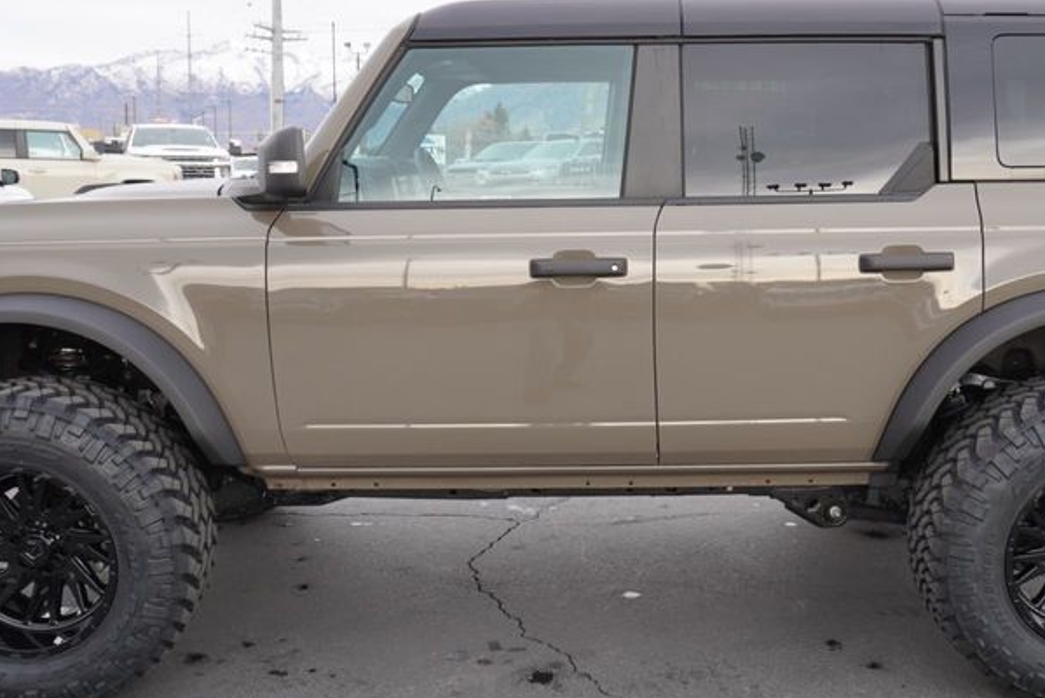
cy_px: 342
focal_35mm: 41
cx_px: 581
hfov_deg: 47.3
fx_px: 1191
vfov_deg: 32.7
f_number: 4.5
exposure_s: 1/100
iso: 100
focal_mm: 16
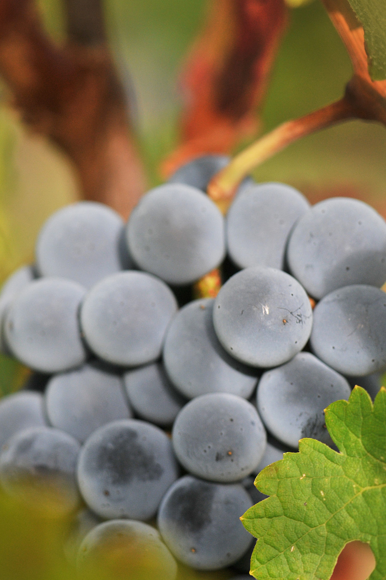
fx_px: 3494
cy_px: 361
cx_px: 182
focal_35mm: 217
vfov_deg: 9.5
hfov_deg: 6.3
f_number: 7.1
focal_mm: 105
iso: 200
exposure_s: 1/200
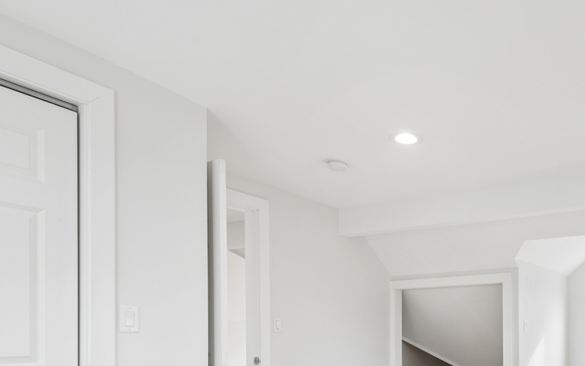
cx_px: 488
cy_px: 339
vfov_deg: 39.6
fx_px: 462
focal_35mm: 29
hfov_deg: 58.4
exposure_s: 1/125
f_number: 8
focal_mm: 15
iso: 400
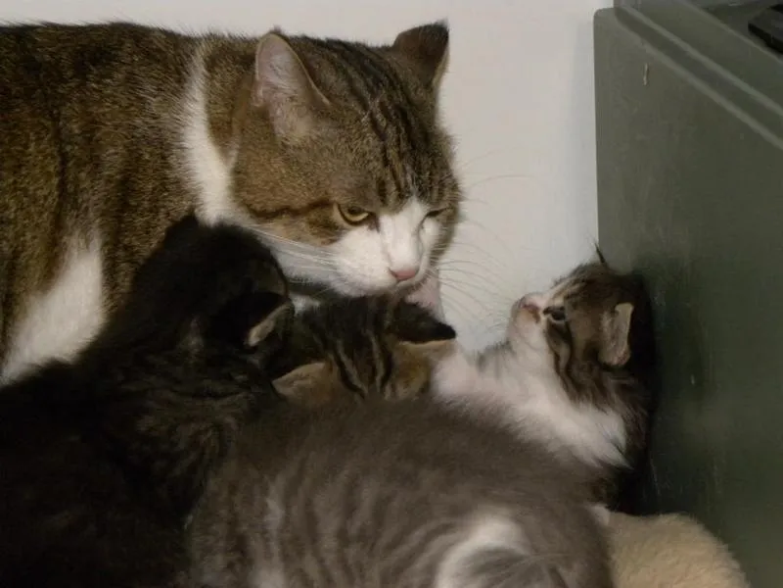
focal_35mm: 105
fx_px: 2375
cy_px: 294
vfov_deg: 14.1
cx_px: 392
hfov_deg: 18.7
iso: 400
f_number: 4
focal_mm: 18.8
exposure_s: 1/30
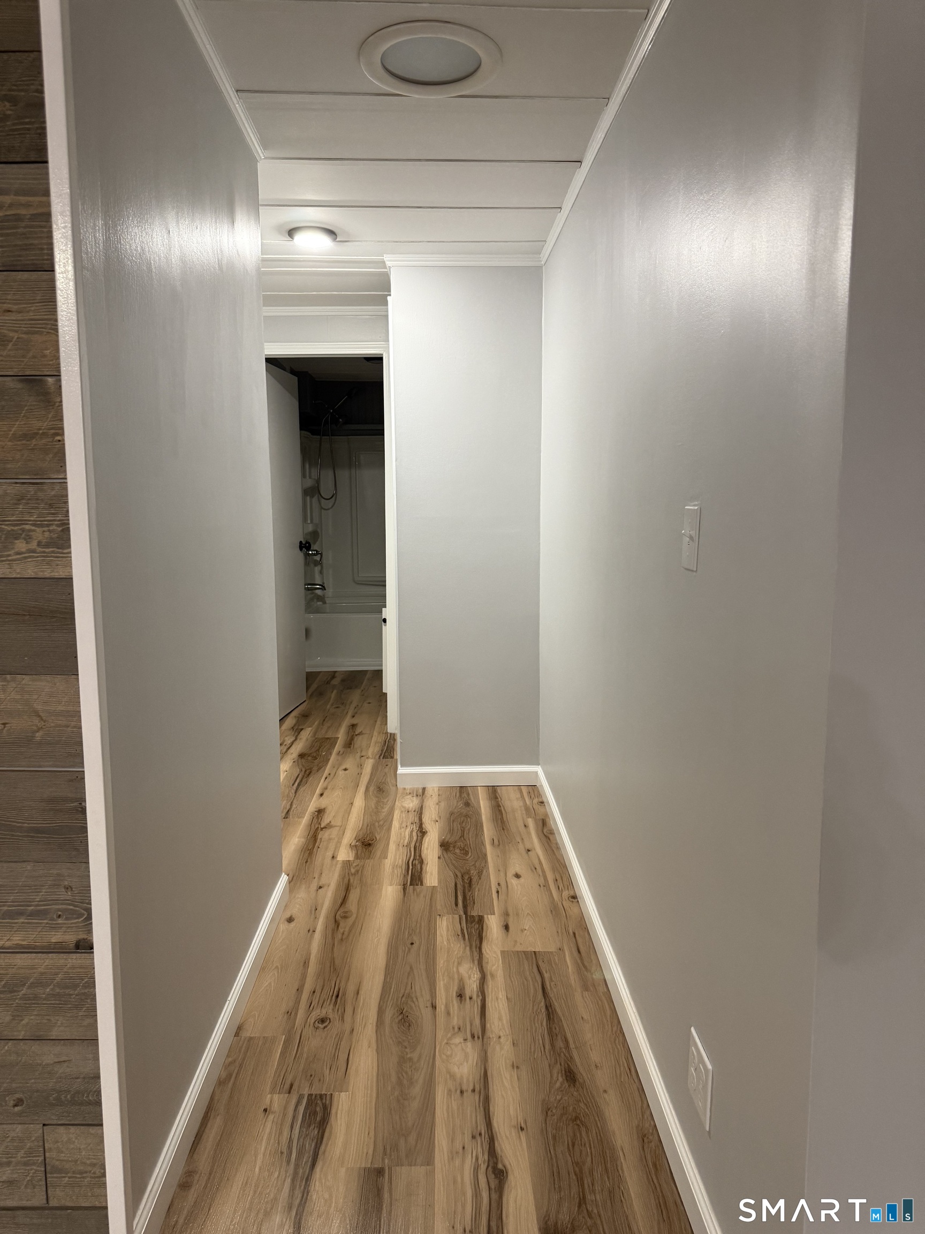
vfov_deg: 71.6
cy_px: 617
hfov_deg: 56.8
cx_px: 462
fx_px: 855
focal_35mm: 24
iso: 250
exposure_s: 1/60
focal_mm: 6.76
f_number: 1.78
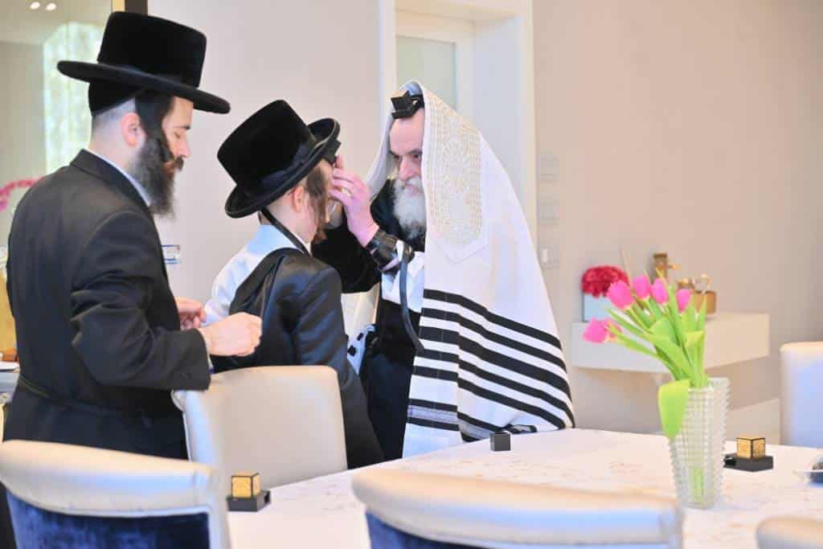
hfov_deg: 32.9
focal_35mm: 61
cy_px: 274
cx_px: 412
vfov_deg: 22.3
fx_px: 1395
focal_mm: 61
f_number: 4
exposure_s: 1/160
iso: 500
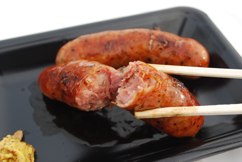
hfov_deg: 43.6
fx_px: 303
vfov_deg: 29.9
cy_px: 81
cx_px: 121
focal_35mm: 45
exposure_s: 1/125
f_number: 5.6
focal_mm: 30
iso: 110
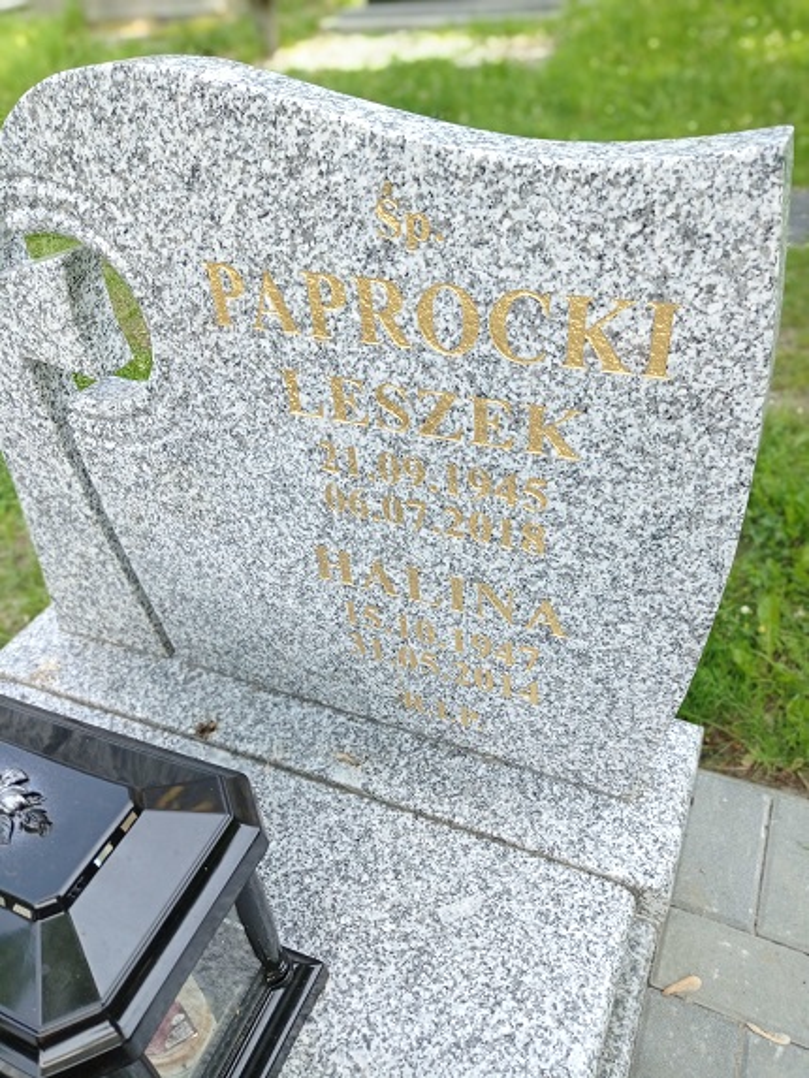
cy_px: 539
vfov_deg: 63.4
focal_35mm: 28
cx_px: 404
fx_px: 872
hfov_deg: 49.8
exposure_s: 1/428
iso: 100
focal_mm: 4.74
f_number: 1.79
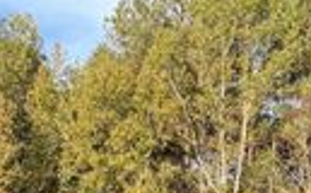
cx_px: 178
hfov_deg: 19.5
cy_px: 409
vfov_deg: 10.9
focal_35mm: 107
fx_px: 905
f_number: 1.6
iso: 50
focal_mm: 5.1
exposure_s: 1/394
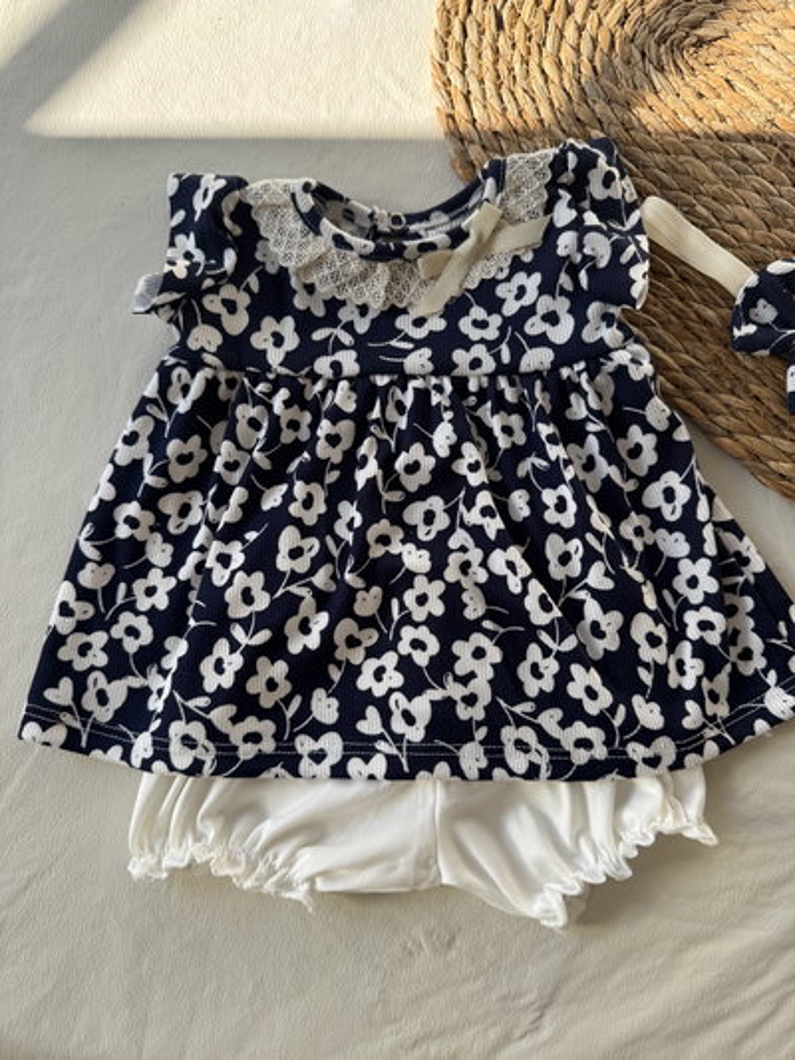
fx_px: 735
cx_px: 398
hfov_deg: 56.8
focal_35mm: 24
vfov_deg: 71.6
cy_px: 530
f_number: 1.78
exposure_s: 1/582
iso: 80
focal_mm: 6.76
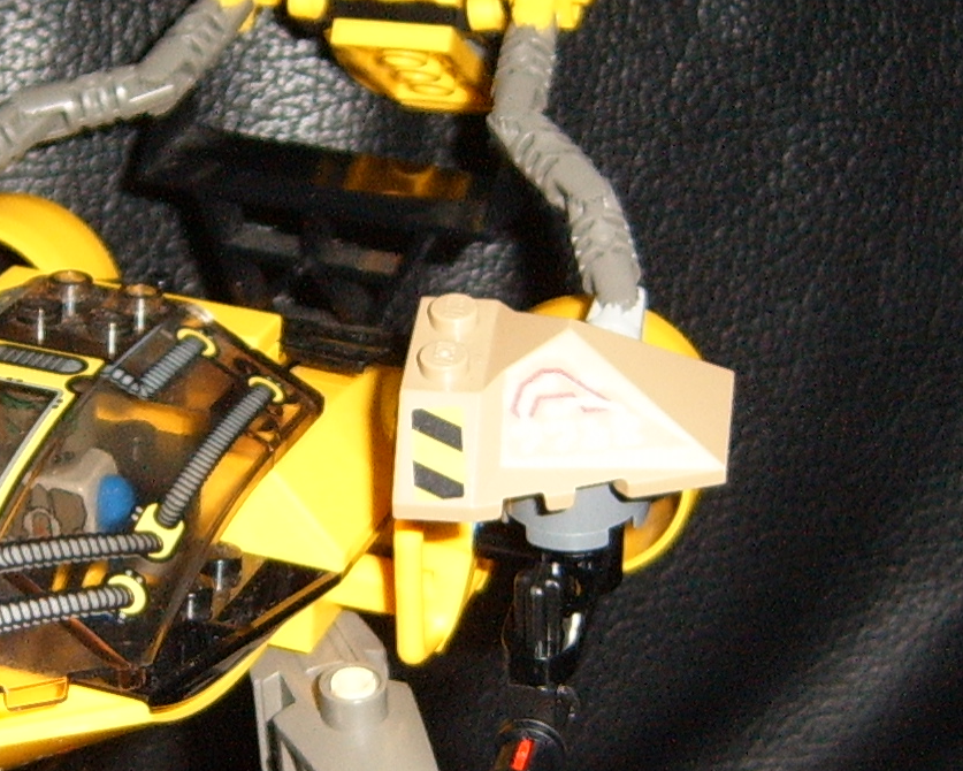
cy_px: 547
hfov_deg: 19.4
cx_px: 231
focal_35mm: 98
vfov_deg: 15.7
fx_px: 2794
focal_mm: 6.2
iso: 141
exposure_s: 1/30
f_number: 2.9
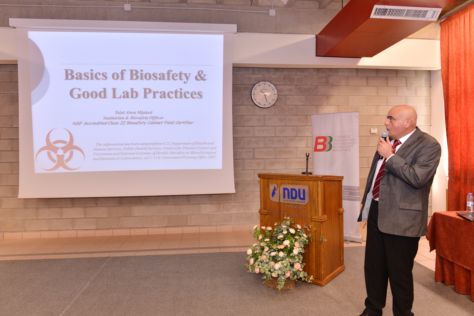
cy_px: 158
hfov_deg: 73.7
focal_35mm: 24
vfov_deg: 53.2
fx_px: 316
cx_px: 237
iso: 1250
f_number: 6.3
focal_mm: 24
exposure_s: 1/60
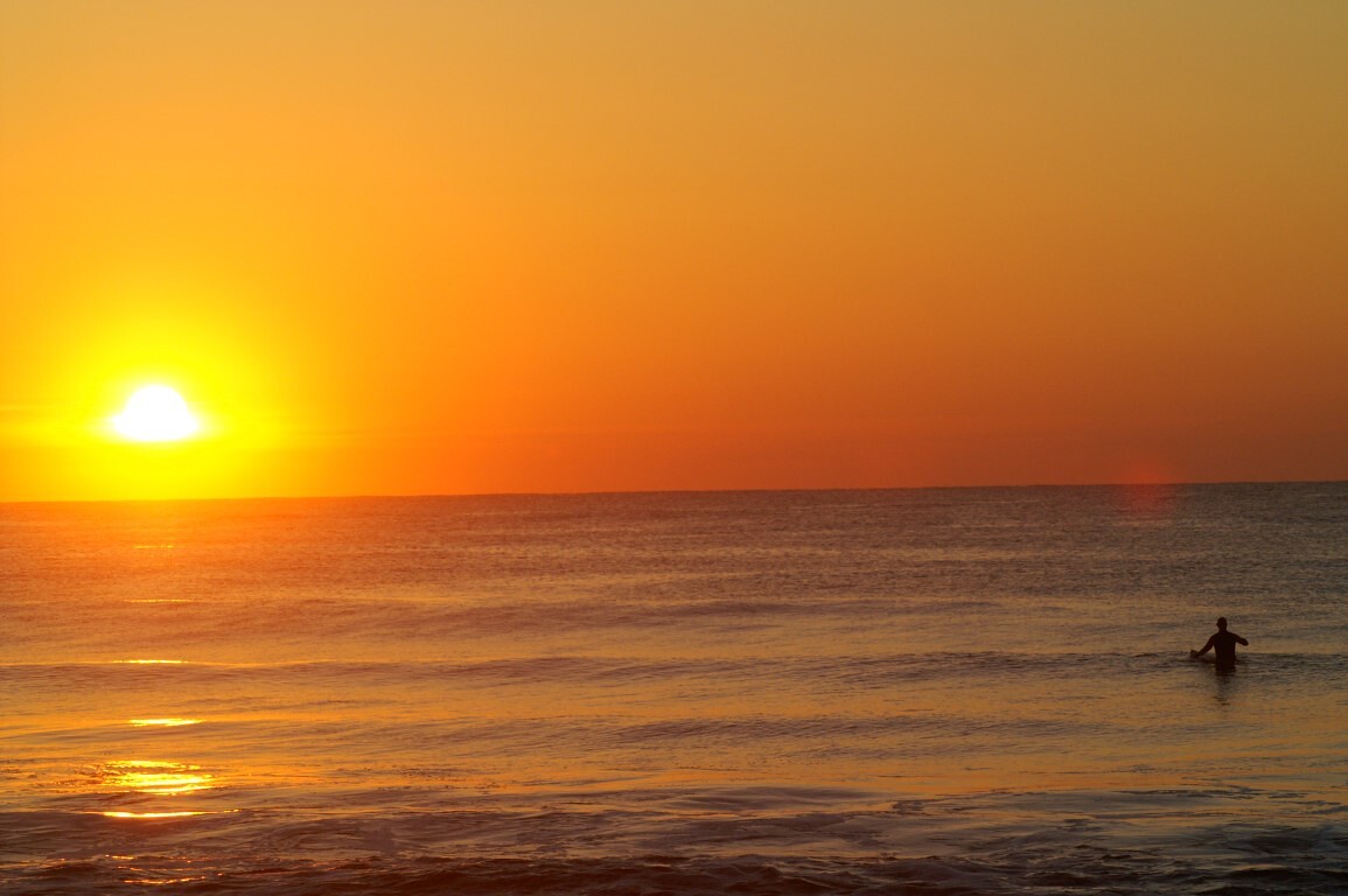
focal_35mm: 150
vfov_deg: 9.1
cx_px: 674
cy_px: 448
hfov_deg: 13.7
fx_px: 5612
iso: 400
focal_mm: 100
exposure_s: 1/1000
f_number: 6.7
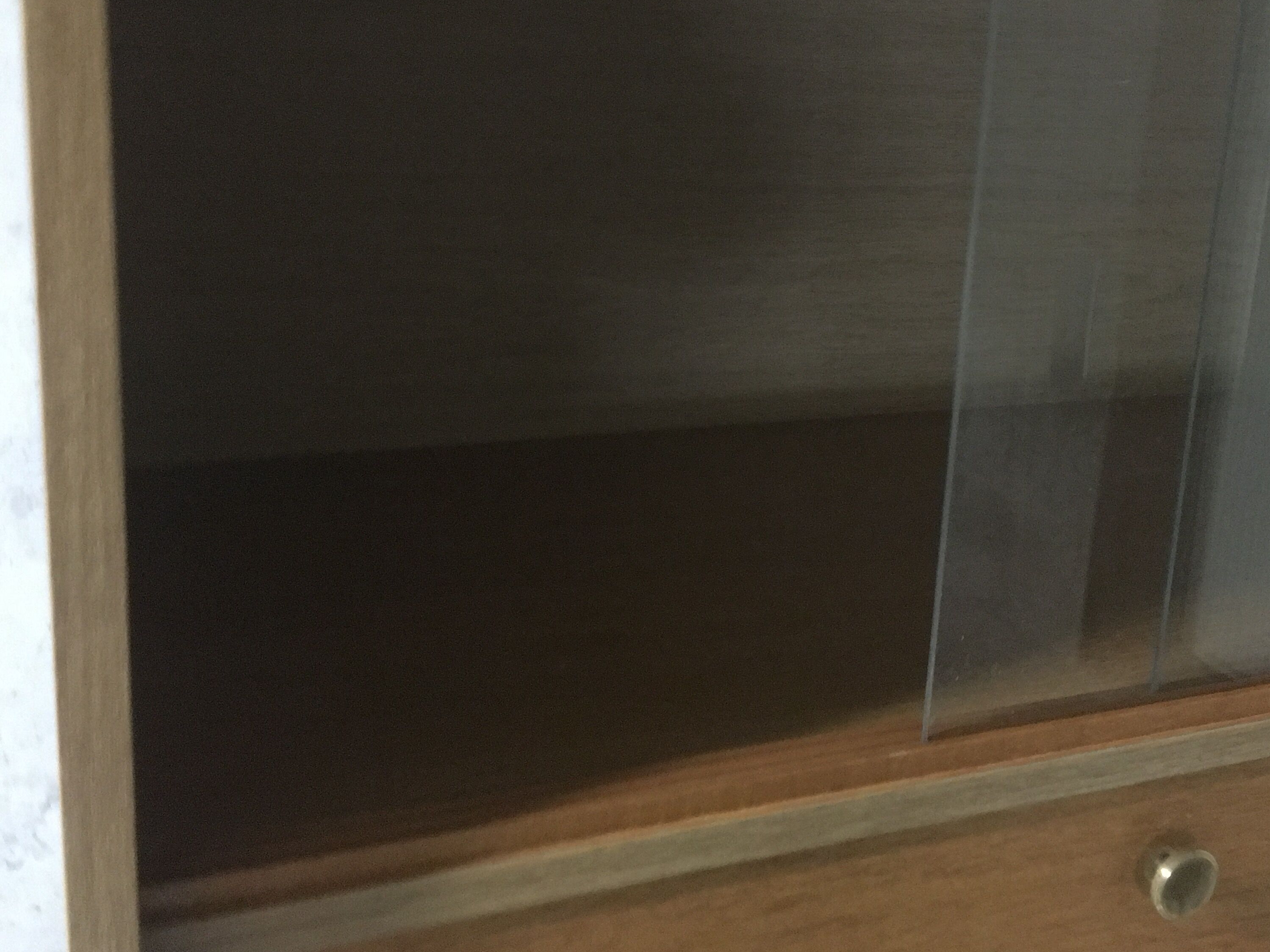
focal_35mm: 39
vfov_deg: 36.5
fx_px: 1431
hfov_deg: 47.6
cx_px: 766
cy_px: 332
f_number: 2.2
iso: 400
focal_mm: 4.15
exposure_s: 1/4
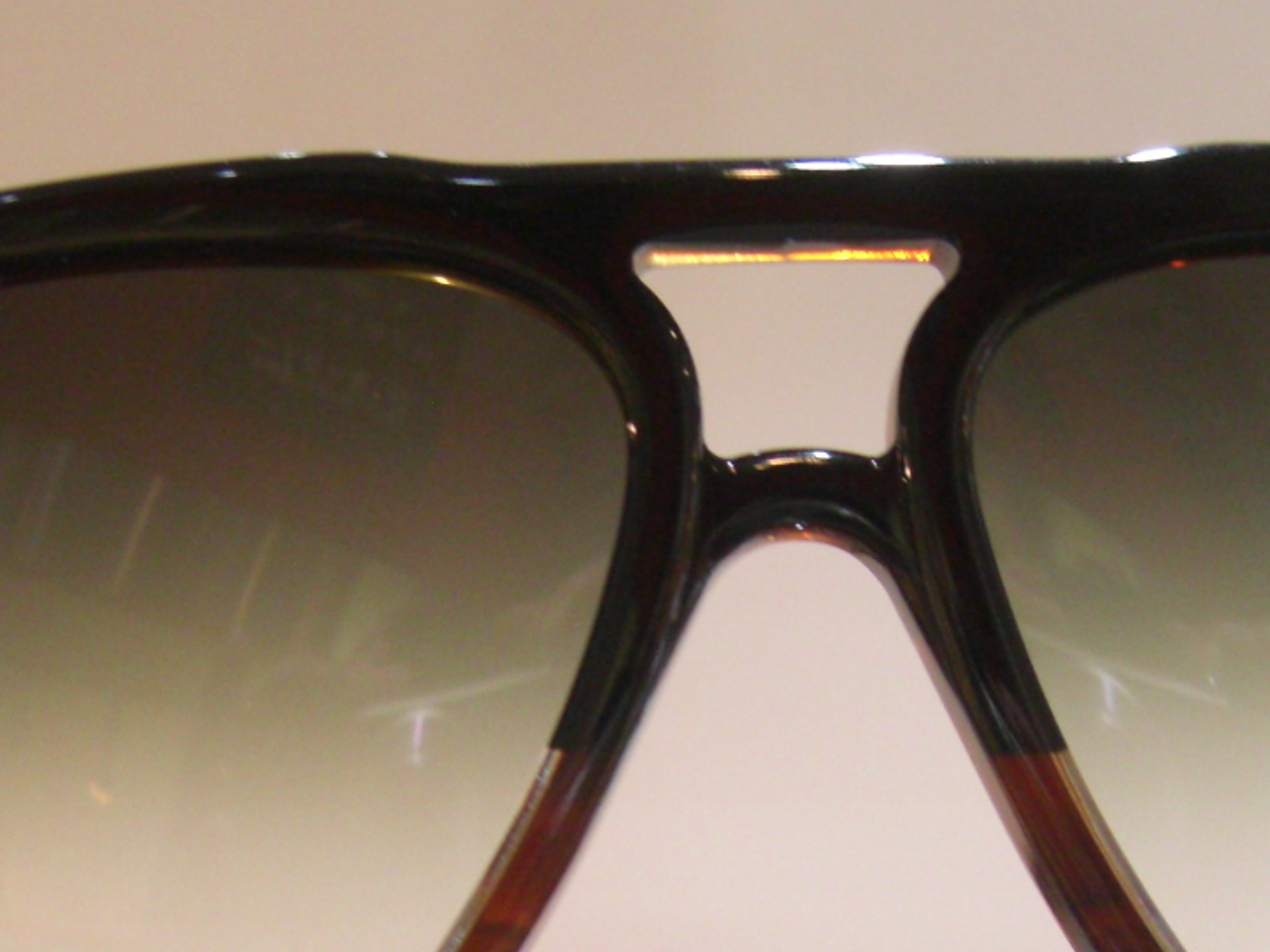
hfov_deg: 23.3
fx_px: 3082
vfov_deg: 17.1
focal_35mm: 84
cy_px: 982
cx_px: 663
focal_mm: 7.9
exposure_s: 1/50
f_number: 2.8
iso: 400
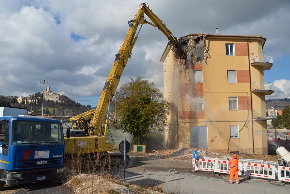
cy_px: 97
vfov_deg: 48.0
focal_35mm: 27
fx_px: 218
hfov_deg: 67.3
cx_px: 145
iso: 100
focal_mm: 18
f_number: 10
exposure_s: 1/400
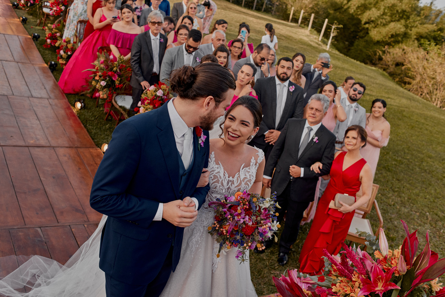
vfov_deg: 37.9
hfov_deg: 54.4
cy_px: 148
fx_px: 433
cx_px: 222
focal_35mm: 35
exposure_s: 1/320
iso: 100
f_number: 5
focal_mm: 35
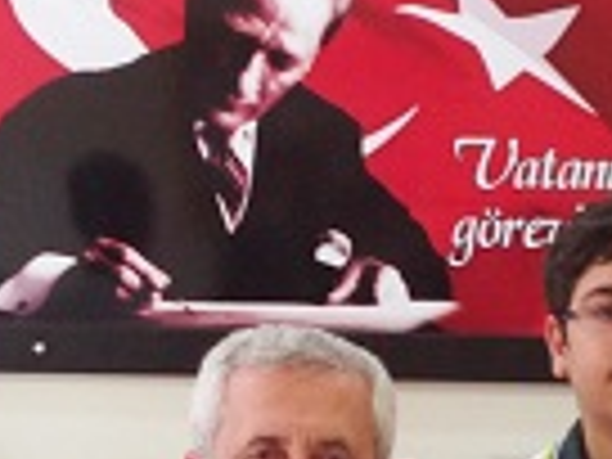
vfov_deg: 9.3
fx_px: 2811
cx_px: 322
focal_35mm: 159
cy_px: 486
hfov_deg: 12.4
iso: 50
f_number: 2.4
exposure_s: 1/20
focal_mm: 4.12
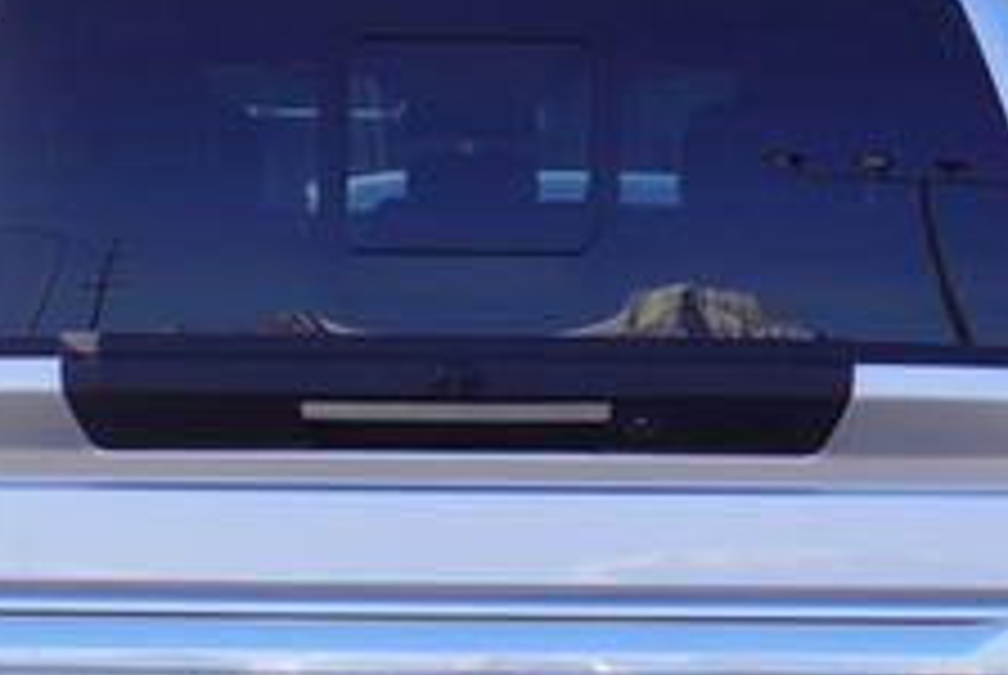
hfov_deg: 11.7
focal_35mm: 175
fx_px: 4918
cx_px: 400
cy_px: 806
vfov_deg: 7.8
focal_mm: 41
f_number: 8
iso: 100
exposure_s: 1/100
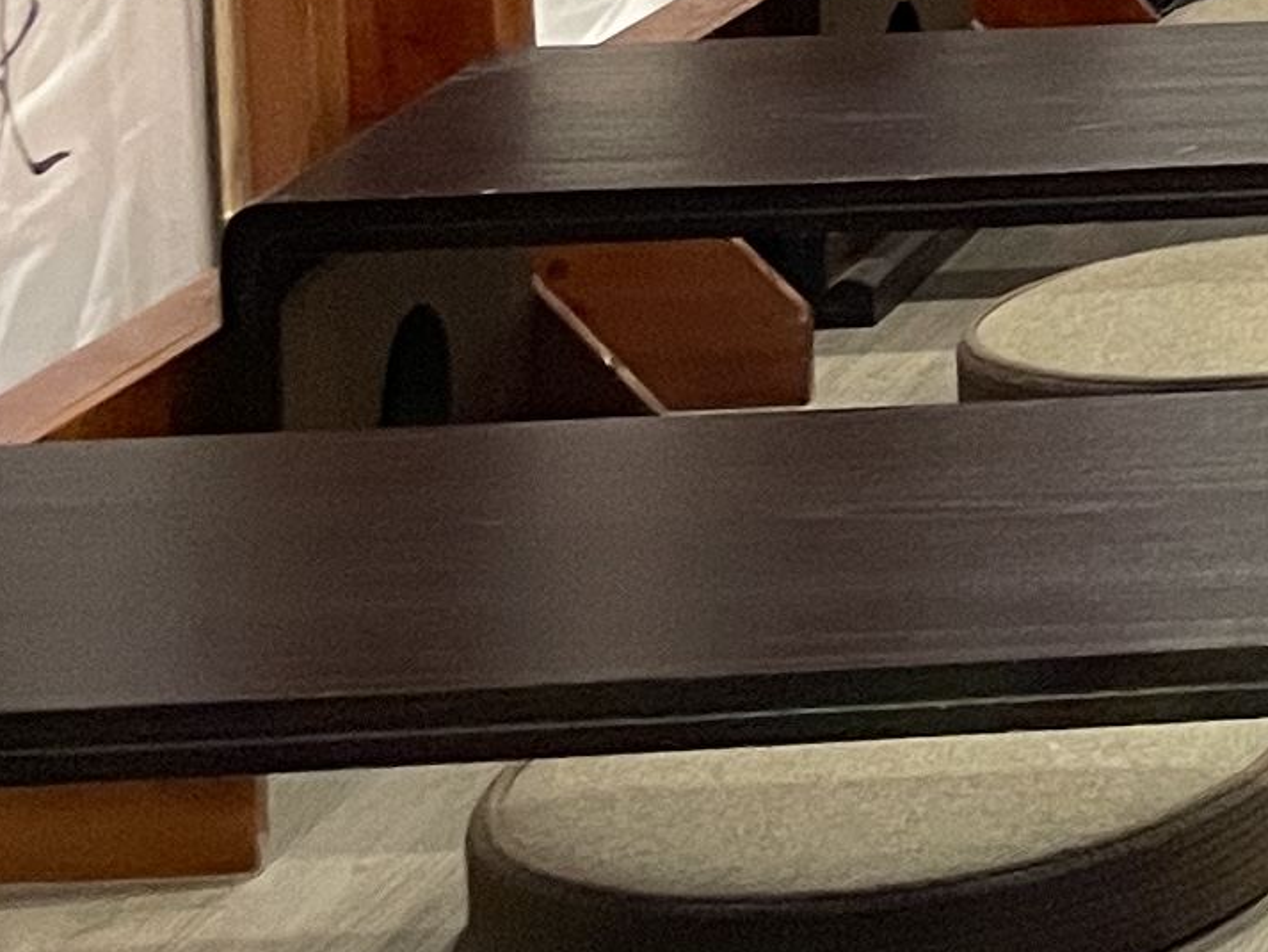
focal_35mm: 147
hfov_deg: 11.3
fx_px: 5386
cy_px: -781
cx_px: 3005
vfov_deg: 9.6
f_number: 1.6
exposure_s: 1/50
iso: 250
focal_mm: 4.2
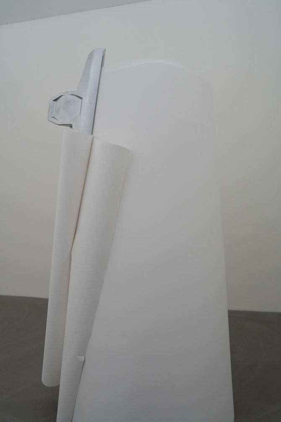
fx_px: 281
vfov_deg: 73.7
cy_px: 211
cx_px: 140
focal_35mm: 24
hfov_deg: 53.1
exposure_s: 1/25
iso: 800
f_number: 16
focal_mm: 24
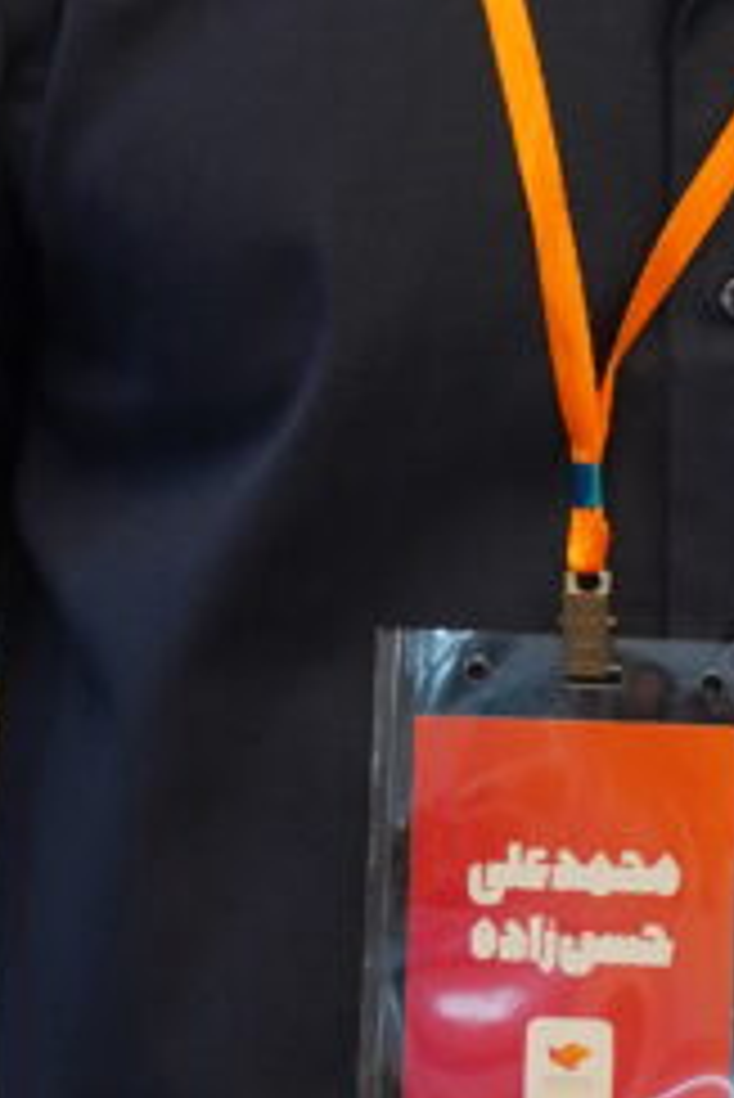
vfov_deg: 9.5
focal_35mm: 214
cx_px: 718
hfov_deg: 6.4
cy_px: -112
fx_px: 6535
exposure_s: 1/100
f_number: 4.5
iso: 640
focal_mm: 51
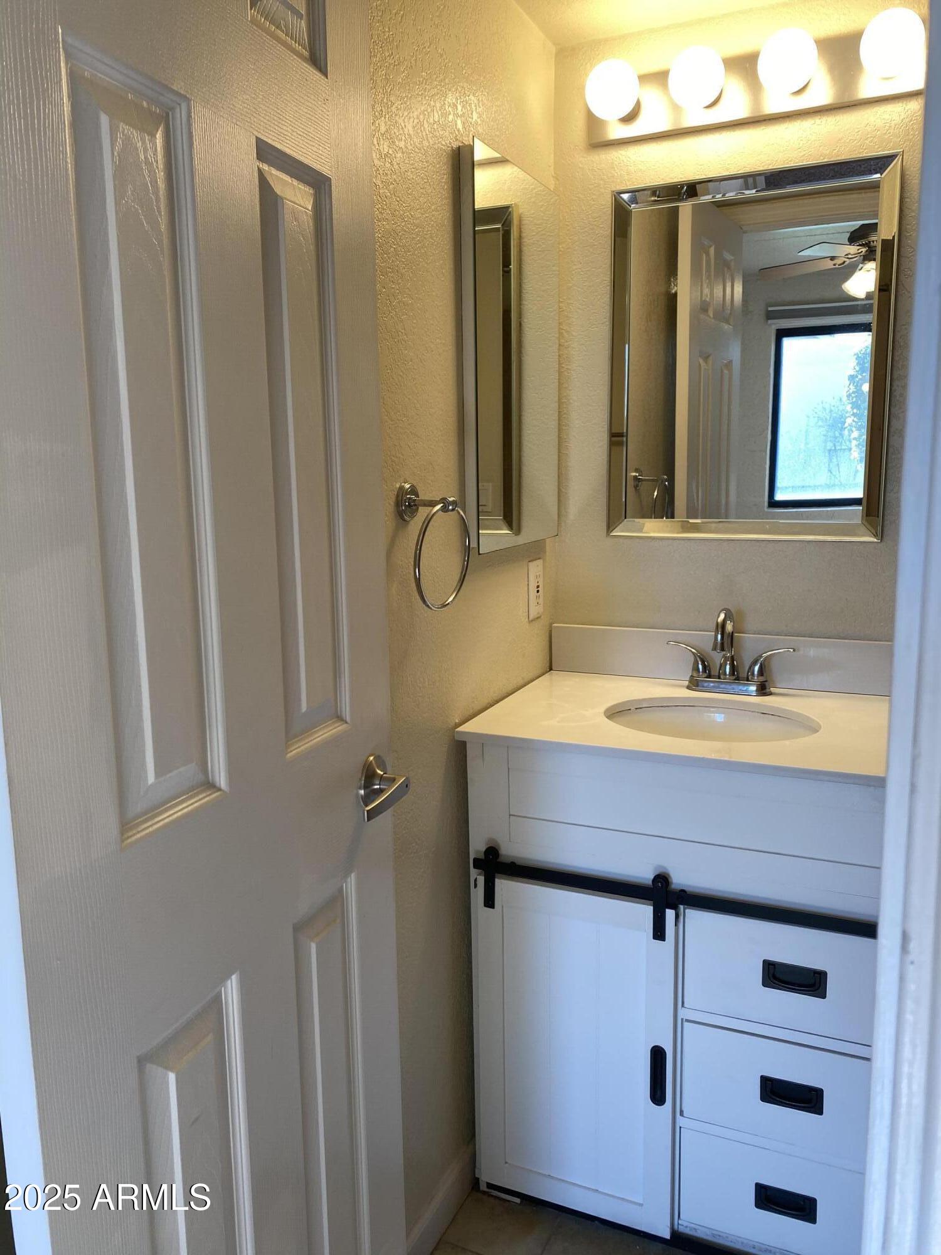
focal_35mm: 26
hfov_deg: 53.1
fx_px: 942
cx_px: 470
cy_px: 628
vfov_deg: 67.3
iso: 64
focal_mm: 4.25
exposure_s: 1/120
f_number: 1.8
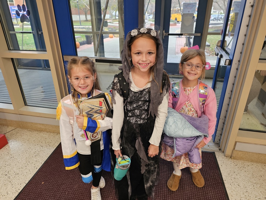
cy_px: 100
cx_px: 133
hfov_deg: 73.9
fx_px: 177
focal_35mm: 23
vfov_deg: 58.9
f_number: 1.7
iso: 250
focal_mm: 6.3
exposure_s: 1/120
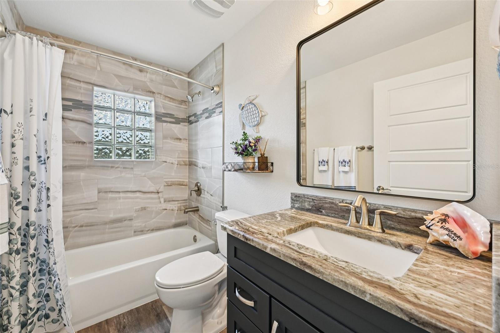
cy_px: 166
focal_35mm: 14
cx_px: 250
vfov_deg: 81.2
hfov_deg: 104.3
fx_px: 194
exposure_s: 1/100
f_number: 8
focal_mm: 14
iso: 400
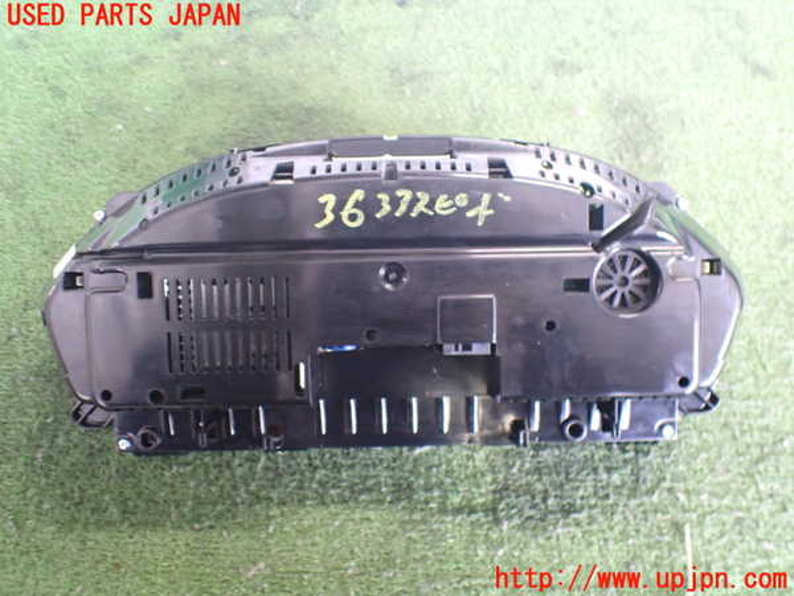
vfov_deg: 46.8
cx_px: 397
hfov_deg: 60.0
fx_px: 688
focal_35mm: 30
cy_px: 298
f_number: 2.3
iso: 800
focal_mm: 5.4
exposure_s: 1/40
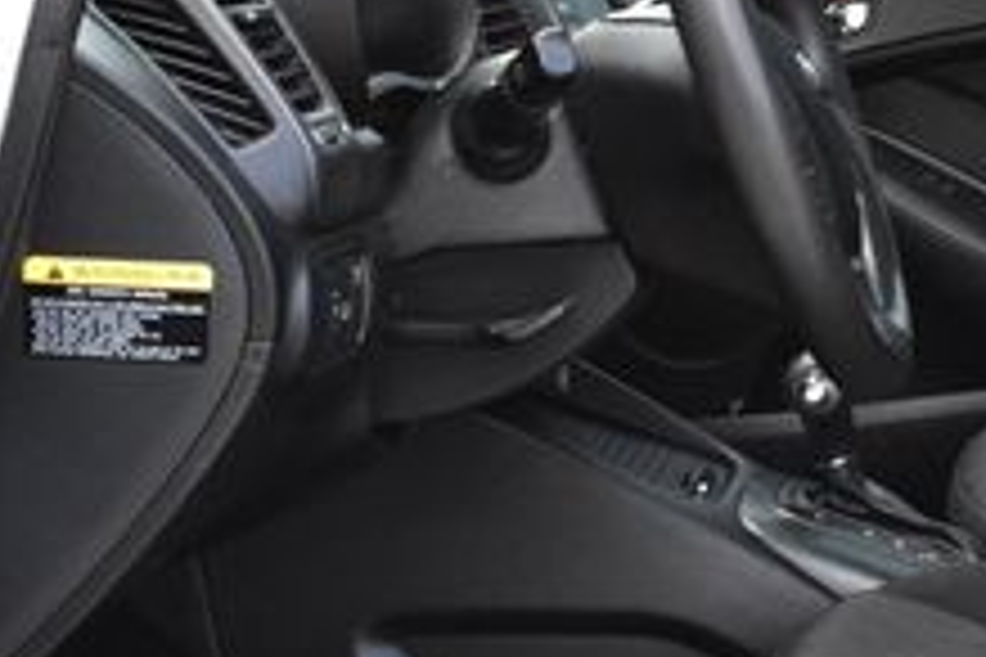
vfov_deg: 12.0
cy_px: 310
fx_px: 3122
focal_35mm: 114
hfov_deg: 17.5
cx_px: 995
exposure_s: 1/200
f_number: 10
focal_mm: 26
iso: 2500
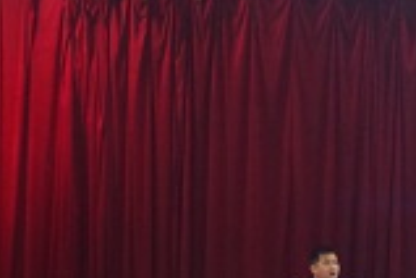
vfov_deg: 8.6
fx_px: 1849
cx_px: 628
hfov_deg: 12.2
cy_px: 188
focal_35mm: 160
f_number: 4
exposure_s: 1/10
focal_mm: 30.63
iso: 1600
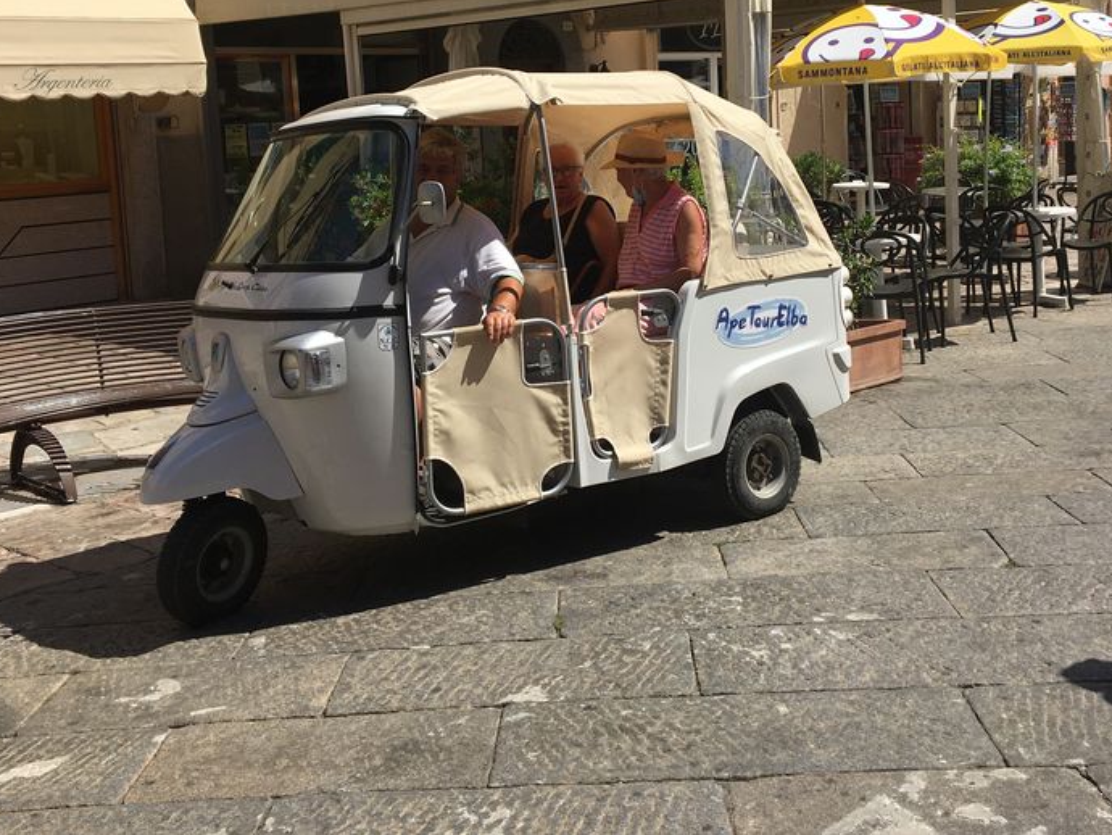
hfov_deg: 44.8
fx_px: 1350
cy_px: 234
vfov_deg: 33.8
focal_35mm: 42
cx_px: 588
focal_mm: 4.15
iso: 25
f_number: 2.2
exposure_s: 1/2198
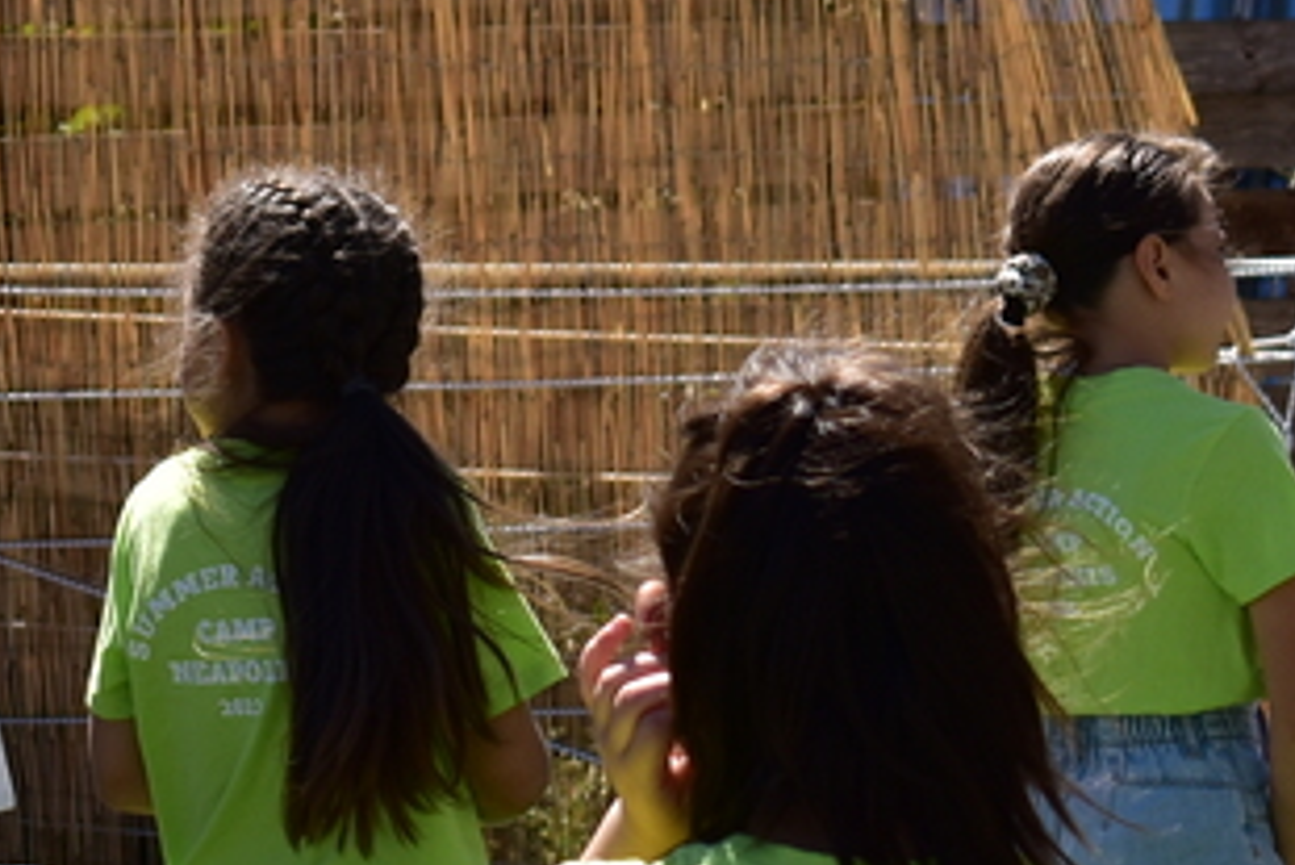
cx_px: -201
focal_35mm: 299
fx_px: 10753
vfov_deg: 4.6
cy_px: 192
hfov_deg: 6.8
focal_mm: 55
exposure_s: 1/640
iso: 160
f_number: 5.6
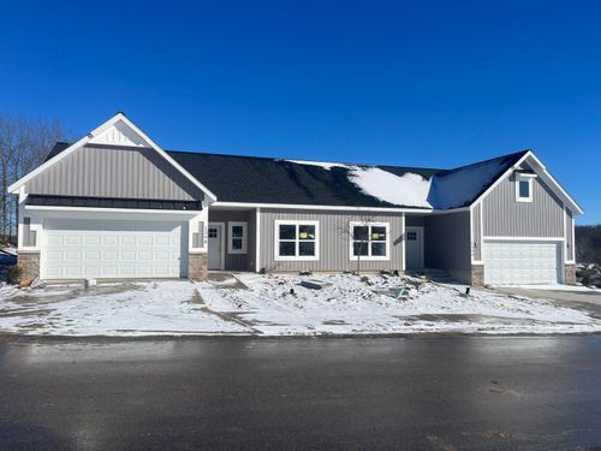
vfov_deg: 53.1
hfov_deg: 67.3
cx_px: 300
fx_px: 451
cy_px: 226
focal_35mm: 26
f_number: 1.6
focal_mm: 5.1
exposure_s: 1/7874
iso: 50
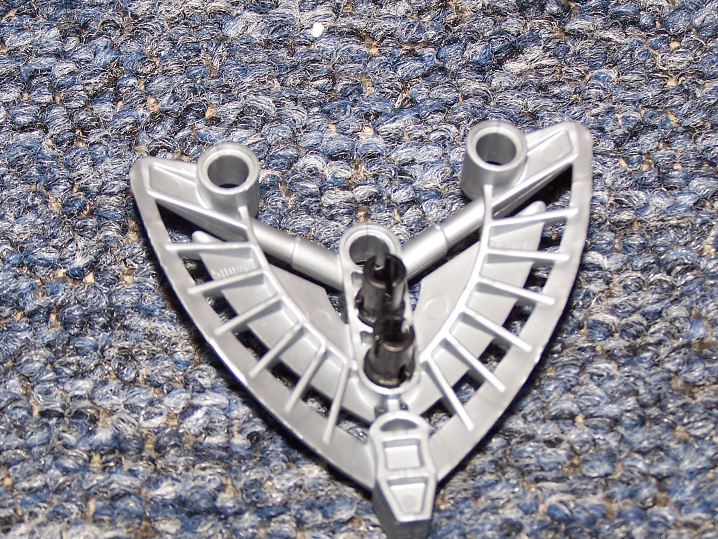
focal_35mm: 105
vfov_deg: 14.1
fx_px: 2178
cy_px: 321
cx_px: 339
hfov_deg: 18.7
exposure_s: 1/90
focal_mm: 13.7
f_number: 3.2
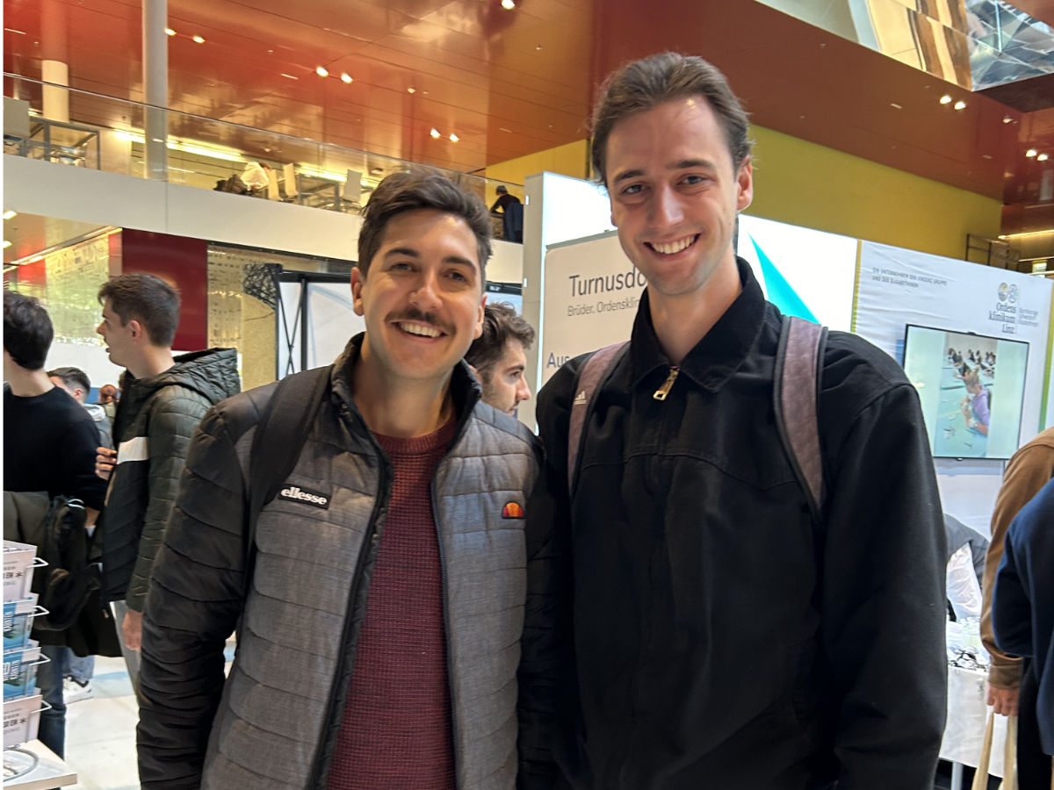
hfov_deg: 67.3
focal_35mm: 26
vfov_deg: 53.1
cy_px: 395
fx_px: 792
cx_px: 527
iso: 160
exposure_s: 1/50
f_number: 1.5
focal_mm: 5.7
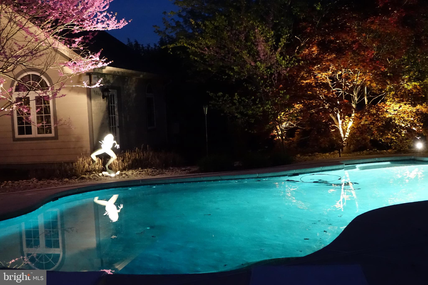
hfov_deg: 43.6
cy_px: 142
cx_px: 214
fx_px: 535
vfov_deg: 29.9
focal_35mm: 45
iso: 4000
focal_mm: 16.43
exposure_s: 1/6
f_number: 2.8
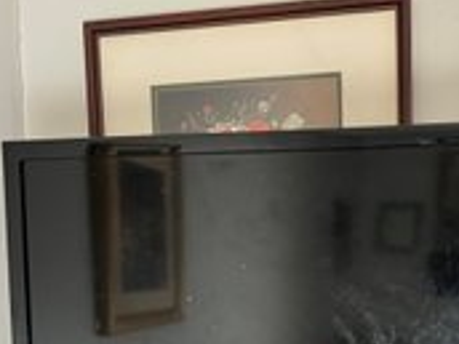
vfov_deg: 26.8
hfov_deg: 36.3
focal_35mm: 52
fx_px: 690
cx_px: 319
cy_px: 327
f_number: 1.5
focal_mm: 5.7
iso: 500
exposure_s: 1/40
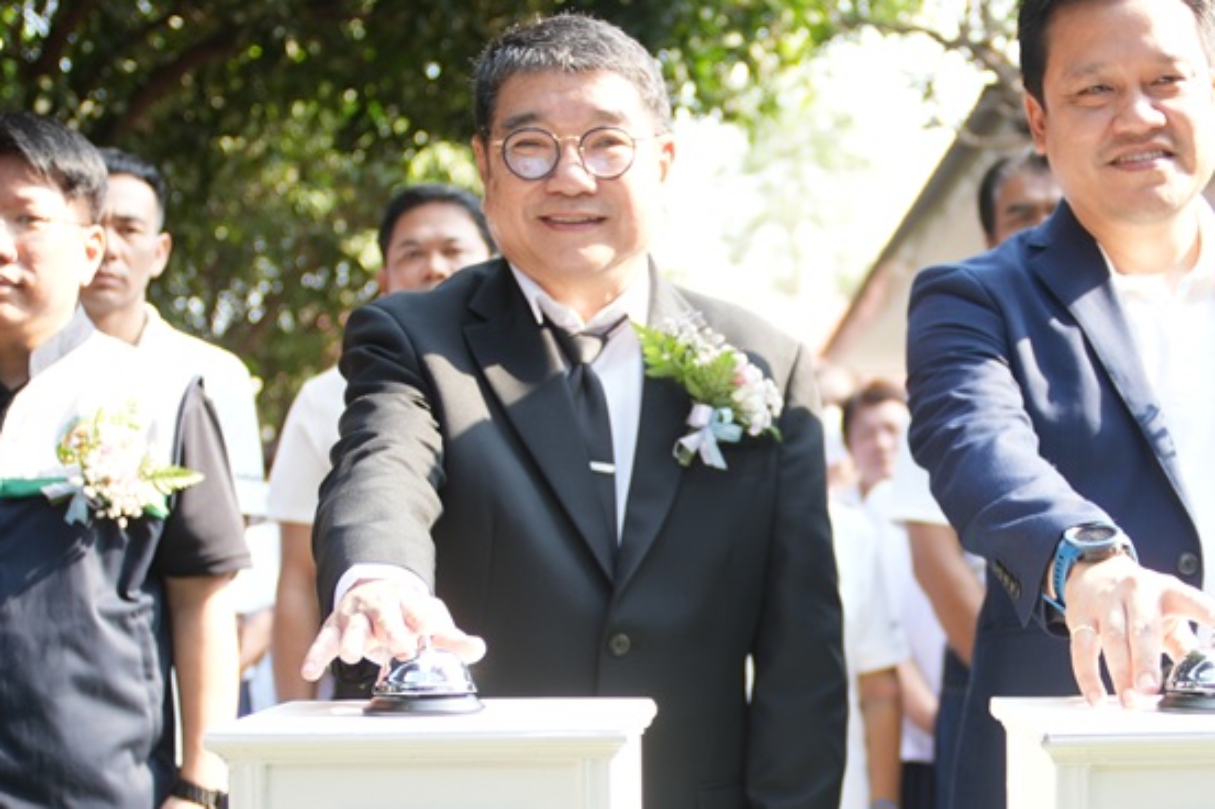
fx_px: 6408
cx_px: 892
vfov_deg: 7.2
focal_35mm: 190
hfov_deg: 10.8
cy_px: 576
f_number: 3.2
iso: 100
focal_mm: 70
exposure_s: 1/250
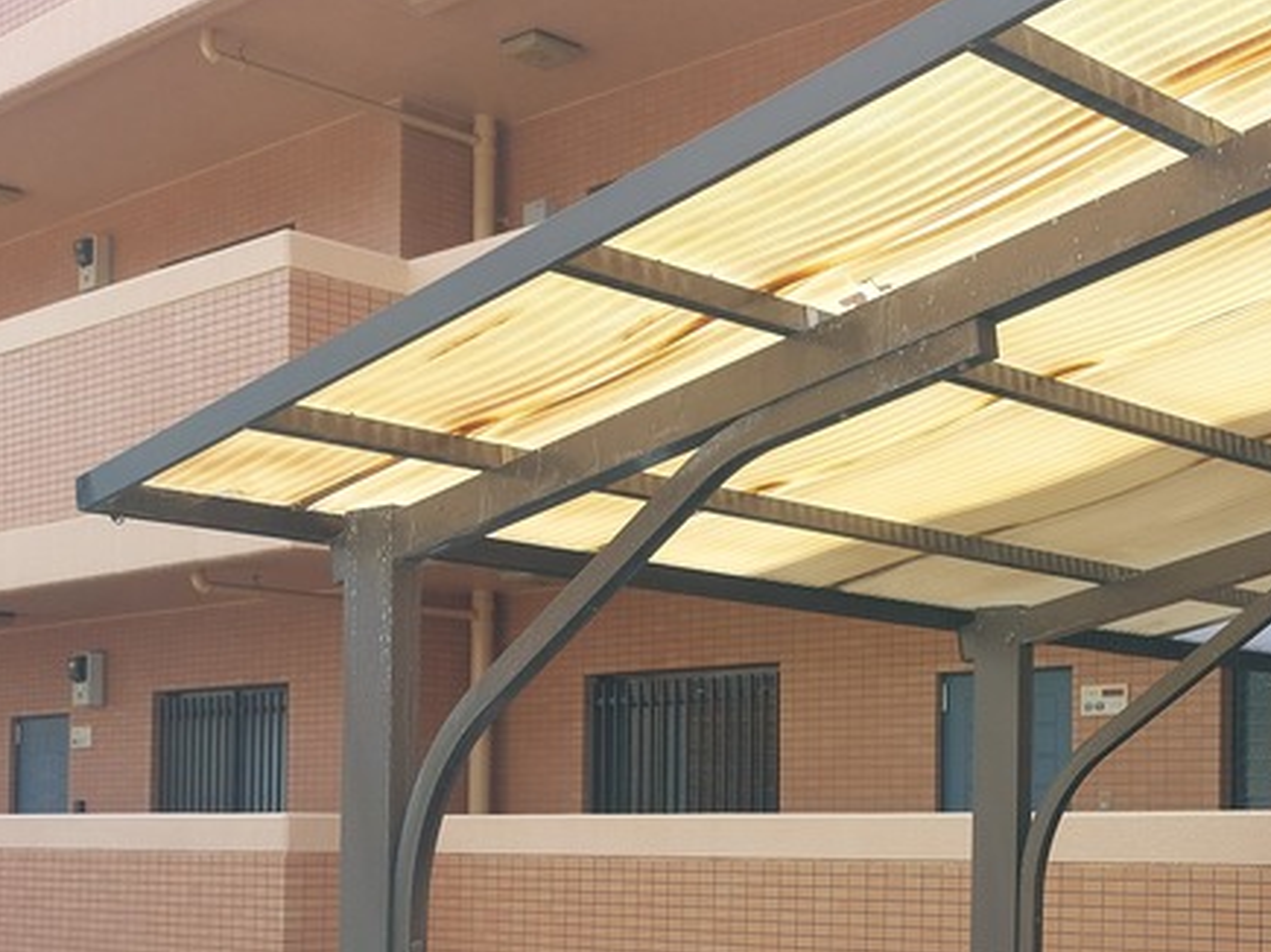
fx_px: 1945
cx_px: 1198
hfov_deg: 33.8
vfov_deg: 26.7
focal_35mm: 53
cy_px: 838
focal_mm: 5.23
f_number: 1.8
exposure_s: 1/318
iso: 25
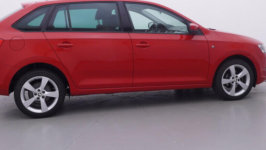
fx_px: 310
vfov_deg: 27.0
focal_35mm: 44
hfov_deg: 46.4
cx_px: 129
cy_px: 53
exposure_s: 1/80
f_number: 5
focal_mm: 15
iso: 200
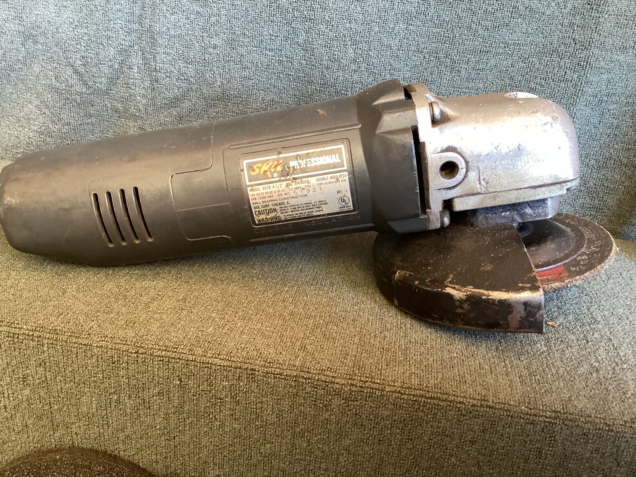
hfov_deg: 58.3
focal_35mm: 31
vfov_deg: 45.4
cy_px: 238
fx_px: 570
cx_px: 318
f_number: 2.4
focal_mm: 3.3
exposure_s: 1/40
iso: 250
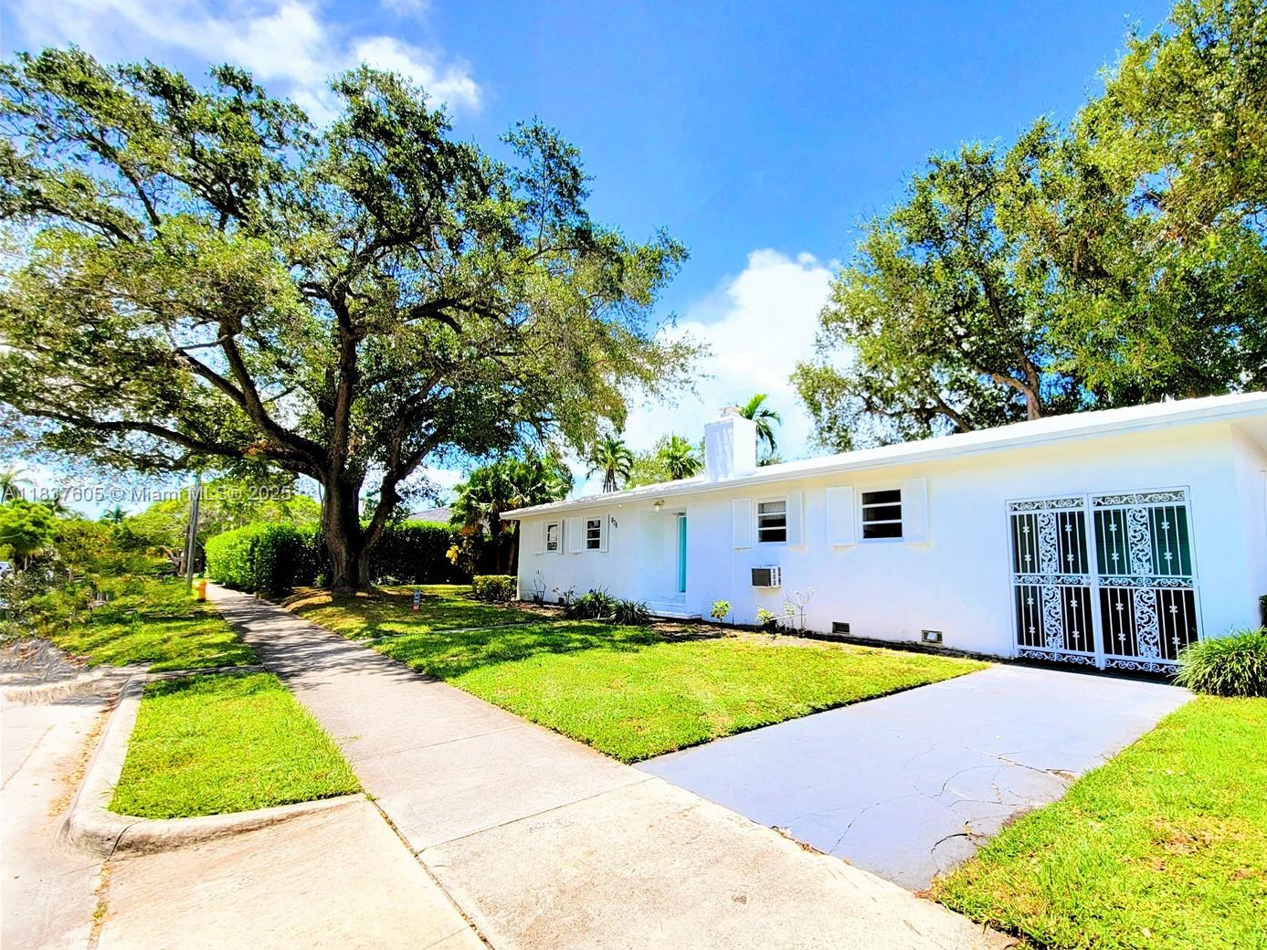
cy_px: 495
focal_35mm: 15
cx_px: 730
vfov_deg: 81.7
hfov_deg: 97.4
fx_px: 549
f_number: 2.2
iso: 50
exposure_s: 1/1732
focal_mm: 2.2
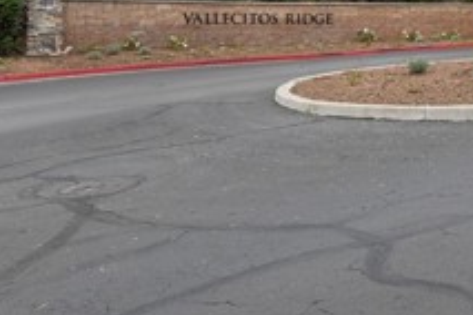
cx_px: 600
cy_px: -9
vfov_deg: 22.7
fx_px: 749
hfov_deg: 29.1
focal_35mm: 57
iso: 800
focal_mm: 19
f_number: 10
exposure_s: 1/30
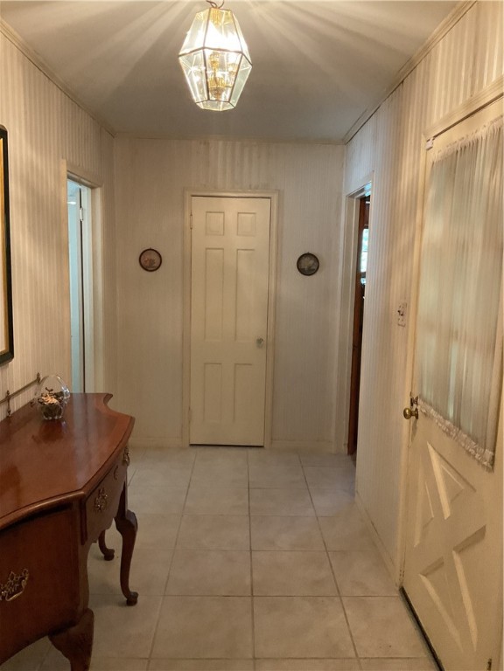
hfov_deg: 48.2
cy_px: 336
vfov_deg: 61.7
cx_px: 252
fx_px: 563
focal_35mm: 29
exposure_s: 1/60
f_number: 1.8
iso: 250
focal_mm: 3
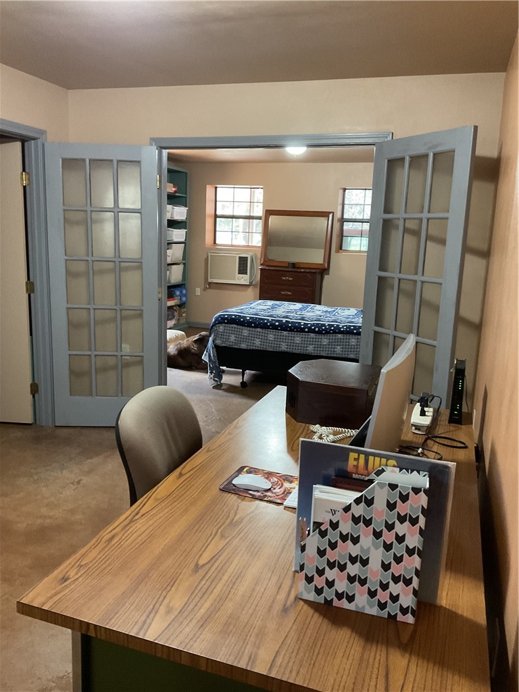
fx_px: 580
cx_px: 260
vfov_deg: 61.7
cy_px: 346
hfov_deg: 48.2
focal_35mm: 29
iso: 250
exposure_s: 1/30
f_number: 1.8
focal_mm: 3
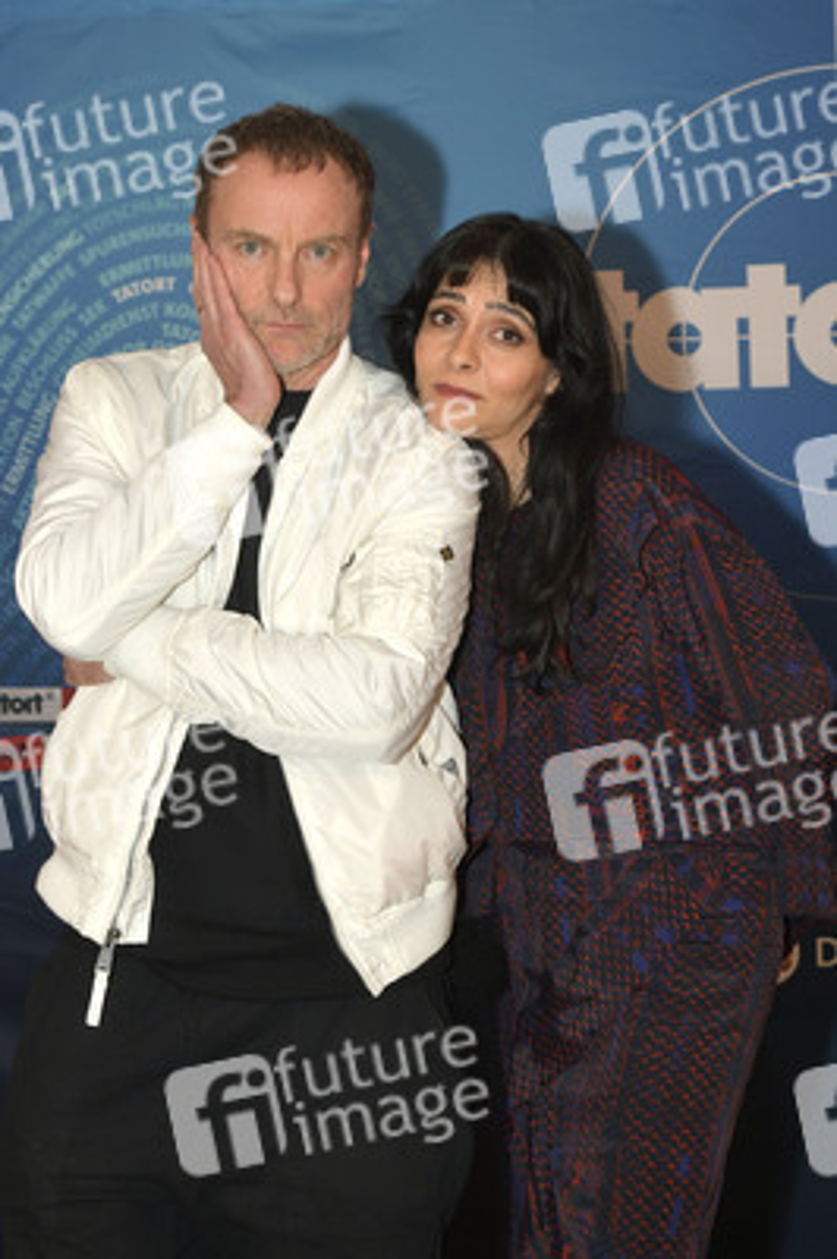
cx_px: 418
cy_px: 630
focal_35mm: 58
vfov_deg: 34.5
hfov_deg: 23.3
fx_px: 2026
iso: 640
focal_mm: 58
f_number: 5.6
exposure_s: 1/200
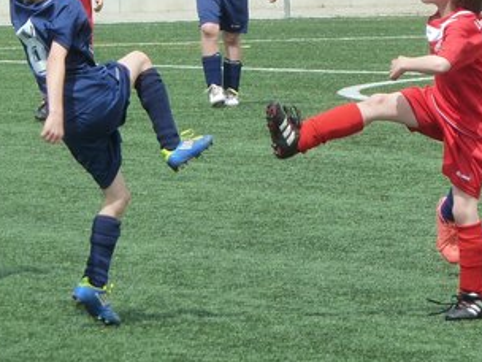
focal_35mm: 484
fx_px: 6739
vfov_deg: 3.1
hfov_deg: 4.1
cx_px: 331
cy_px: -7
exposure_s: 1/640
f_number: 4.6
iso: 200
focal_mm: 34.4
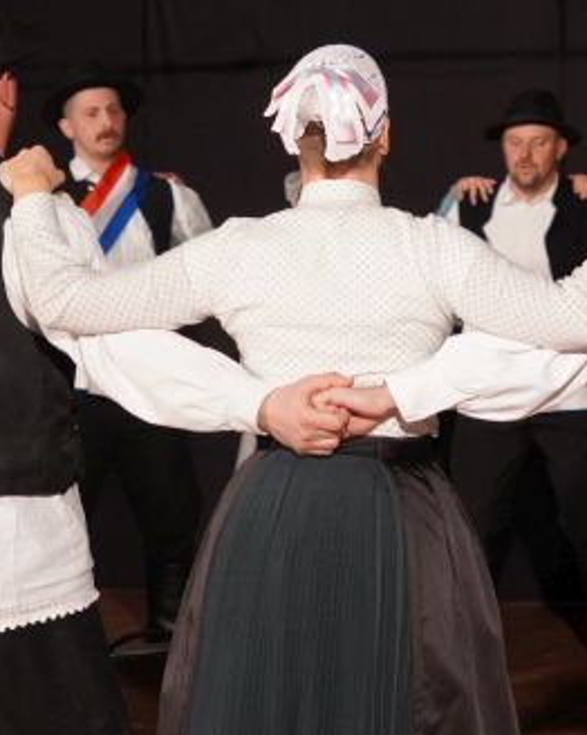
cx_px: 484
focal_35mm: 157
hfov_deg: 9.8
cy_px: 314
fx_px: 3422
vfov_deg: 12.3
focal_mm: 37
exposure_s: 1/160
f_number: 3.2
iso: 1600
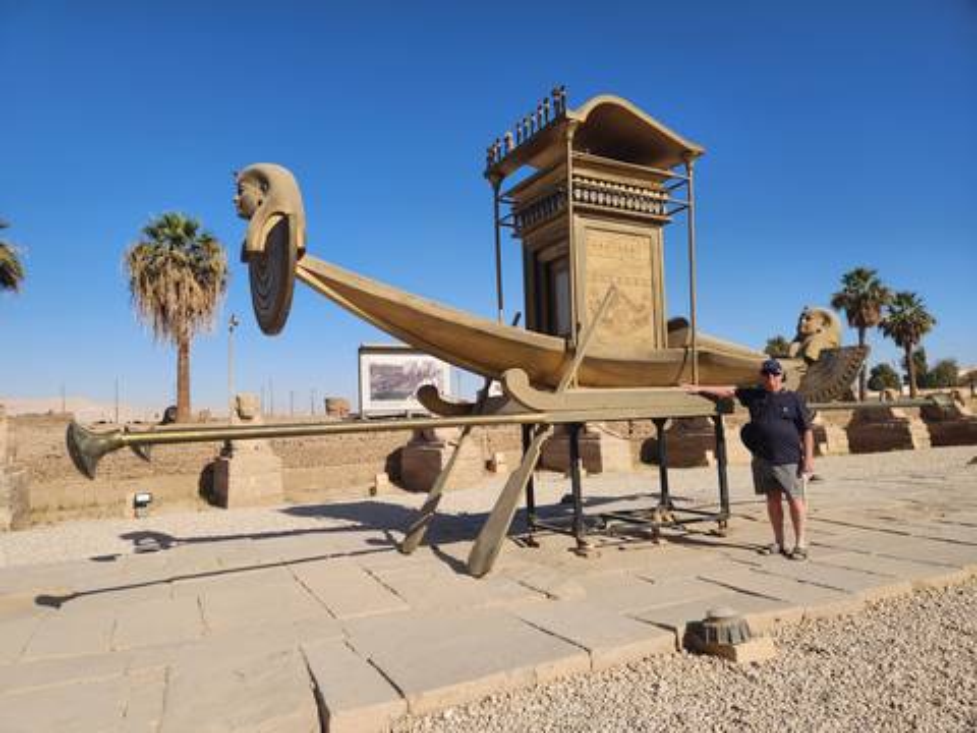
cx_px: 488
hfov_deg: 73.9
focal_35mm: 23
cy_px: 366
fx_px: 649
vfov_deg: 58.9
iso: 20
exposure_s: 1/2099
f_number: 1.8
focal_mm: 5.4
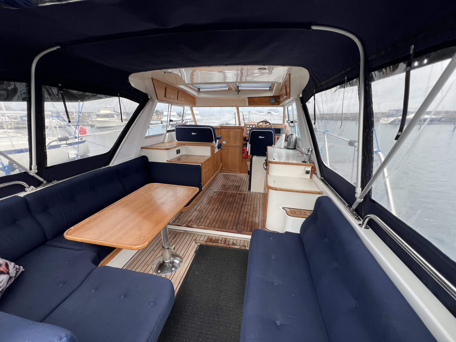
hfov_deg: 106.2
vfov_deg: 89.9
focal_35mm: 13
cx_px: 228
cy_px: 171
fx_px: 171
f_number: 1.8
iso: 32
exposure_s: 1/99
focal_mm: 1.57
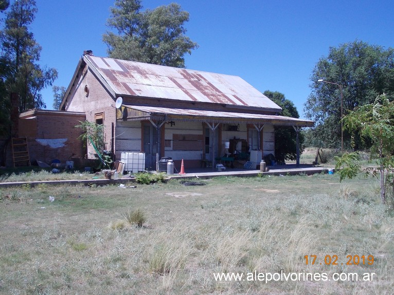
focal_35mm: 38
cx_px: 197
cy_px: 148
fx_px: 432
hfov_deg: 49.0
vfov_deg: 37.7
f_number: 6.2
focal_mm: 5.3
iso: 80
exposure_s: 1/250
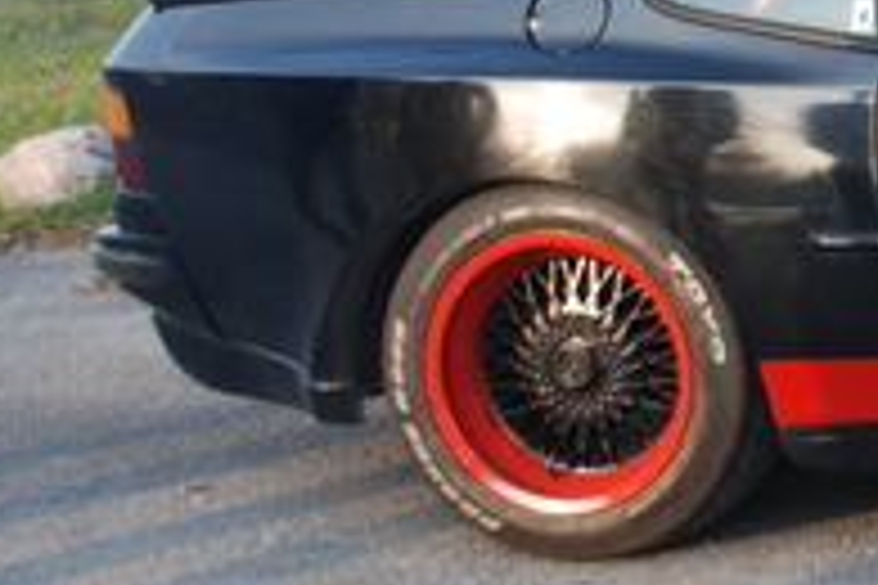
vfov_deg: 9.0
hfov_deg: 12.6
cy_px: 112
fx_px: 3722
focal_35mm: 153
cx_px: 1409
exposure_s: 1/80
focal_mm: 31
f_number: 4.5
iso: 100
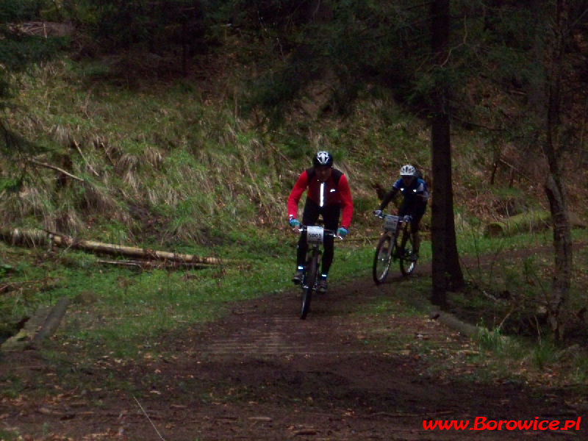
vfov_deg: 12.7
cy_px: 220
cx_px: 294
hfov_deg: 16.8
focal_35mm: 117
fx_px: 1987
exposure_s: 1/125
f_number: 4.4
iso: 400
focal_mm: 19.2
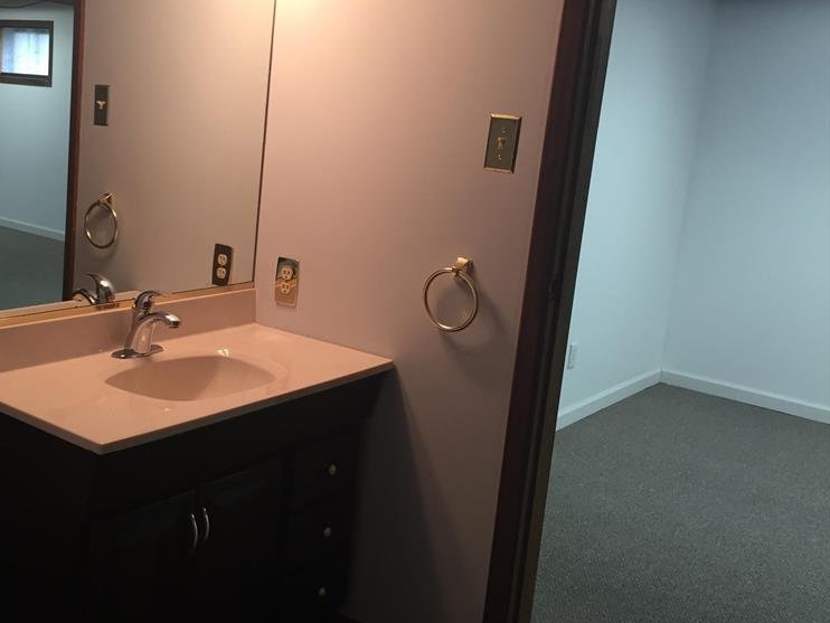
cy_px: 281
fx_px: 959
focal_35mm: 40
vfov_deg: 35.9
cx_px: 260
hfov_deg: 45.9
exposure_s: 1/30
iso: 80
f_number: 2.2
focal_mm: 4.15
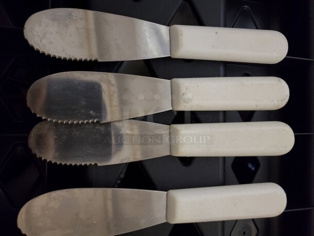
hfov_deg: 67.3
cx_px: 157
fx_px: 236
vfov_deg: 53.1
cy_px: 118
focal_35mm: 26
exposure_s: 1/20
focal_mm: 4.3
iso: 640
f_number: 1.5
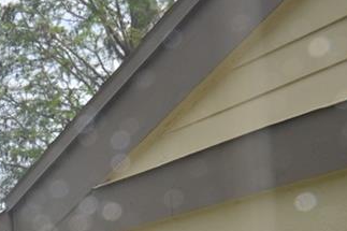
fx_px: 1002
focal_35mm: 104
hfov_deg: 17.3
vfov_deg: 12.7
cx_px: -205
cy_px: 313
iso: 100
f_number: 7.1
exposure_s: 1/200
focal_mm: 14
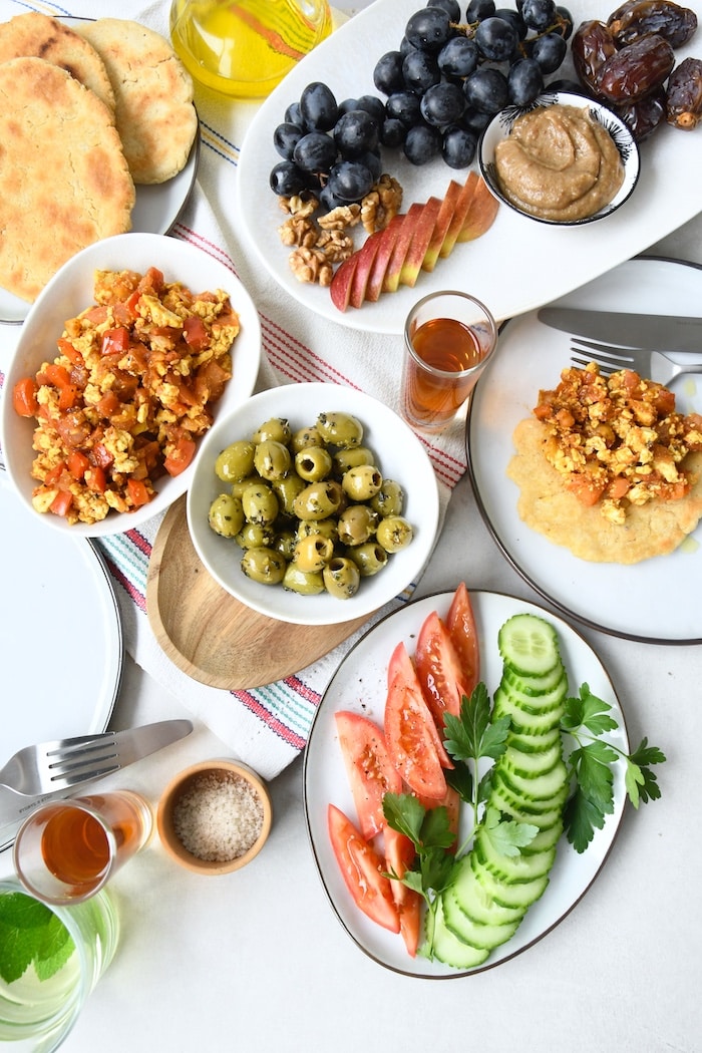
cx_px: 351
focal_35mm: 33
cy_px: 526
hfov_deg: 40.0
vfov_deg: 57.2
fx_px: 965
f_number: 11
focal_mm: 22
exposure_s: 1/60
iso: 1250
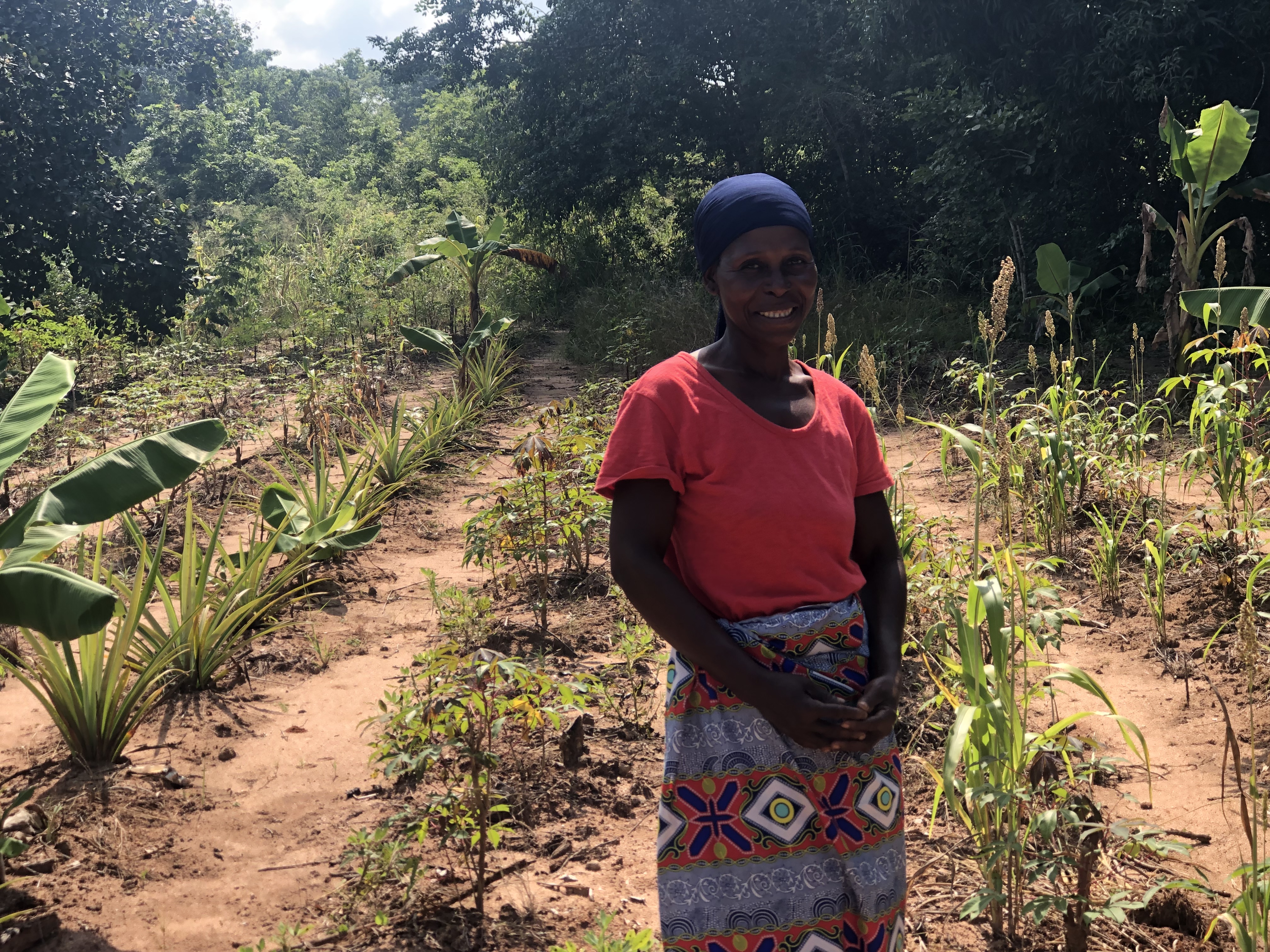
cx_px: 635
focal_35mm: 57
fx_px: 2091
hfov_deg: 33.8
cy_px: 476
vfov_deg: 25.7
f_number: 2.8
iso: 20
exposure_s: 1/233
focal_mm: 6.6
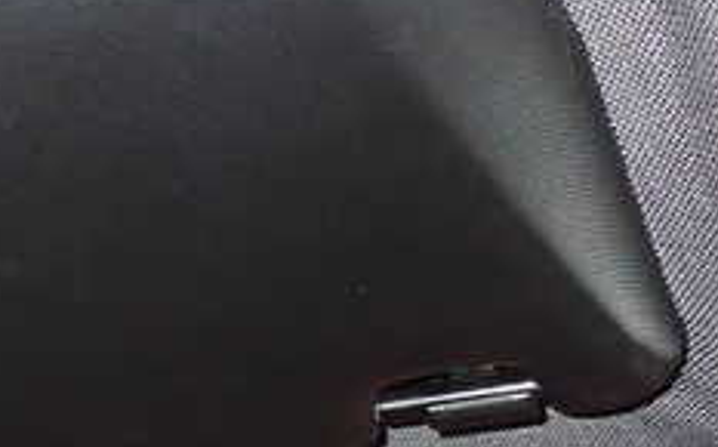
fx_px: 1603
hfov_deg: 23.2
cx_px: -136
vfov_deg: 15.9
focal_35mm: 82
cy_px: 256
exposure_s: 1/30
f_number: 6.3
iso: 800
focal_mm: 5.4
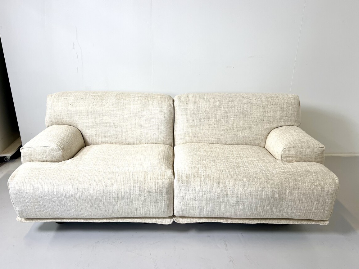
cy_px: 132
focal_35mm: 27
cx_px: 175
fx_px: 280
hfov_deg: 65.3
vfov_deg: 51.4
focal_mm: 5.7
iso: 32
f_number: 1.5
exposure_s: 1/100
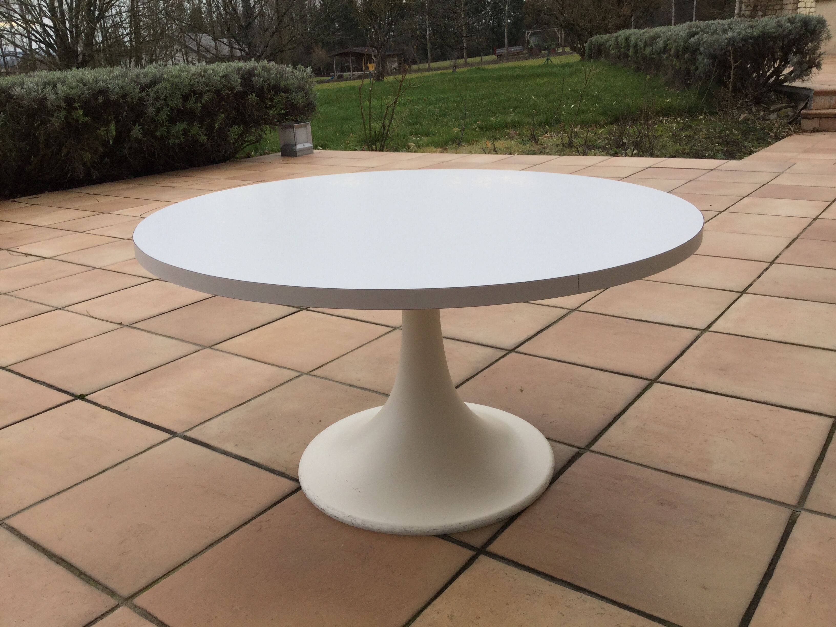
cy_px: 314
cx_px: 418
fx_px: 749
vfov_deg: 45.4
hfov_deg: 58.4
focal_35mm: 31
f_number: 2.4
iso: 25
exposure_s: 1/422
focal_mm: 3.3
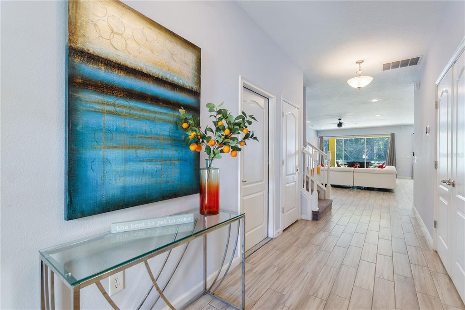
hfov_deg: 100.4
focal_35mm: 15
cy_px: 155
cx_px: 232
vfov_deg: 77.3
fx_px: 194
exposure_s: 1/10
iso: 400
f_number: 4.5
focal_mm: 10
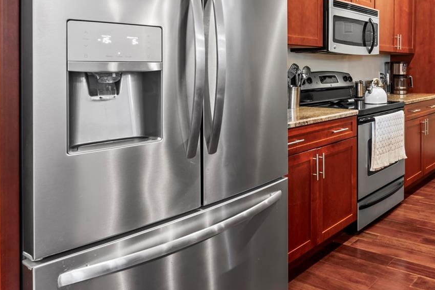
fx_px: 383
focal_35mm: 32
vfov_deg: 40.0
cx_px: 401
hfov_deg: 51.4
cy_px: 64
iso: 1000
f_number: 13
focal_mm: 16.9
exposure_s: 4
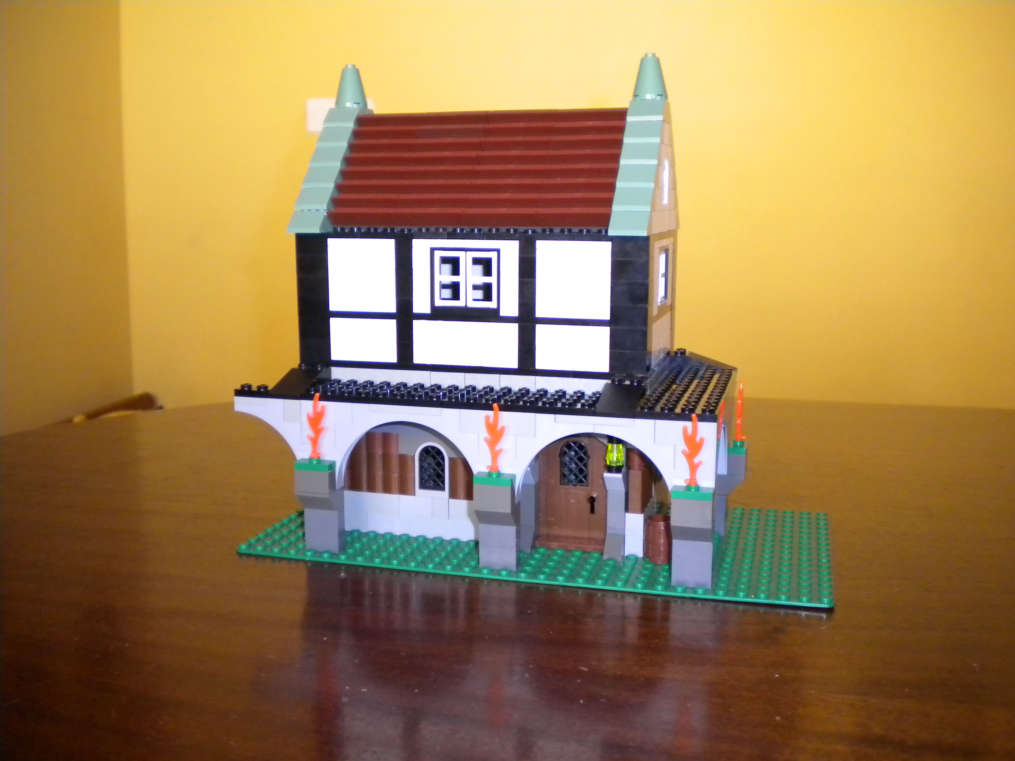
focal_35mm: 35
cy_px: 380
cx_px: 508
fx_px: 1026
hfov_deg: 52.6
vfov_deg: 40.7
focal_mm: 6.3
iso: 400
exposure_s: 1/30
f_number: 3.1
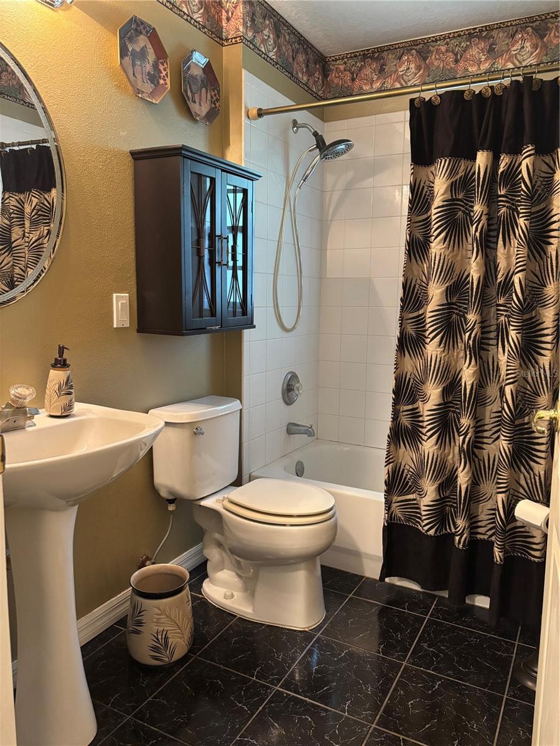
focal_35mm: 26
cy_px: 373
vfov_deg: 67.3
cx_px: 280
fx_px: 561
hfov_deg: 53.1
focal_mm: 5.96
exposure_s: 1/60
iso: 500
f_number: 1.6
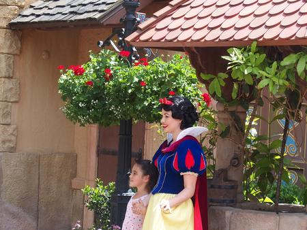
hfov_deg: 19.6
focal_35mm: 100
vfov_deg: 14.8
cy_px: 115
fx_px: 887
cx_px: 154
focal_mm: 21.2
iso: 100
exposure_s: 1/320
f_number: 3.5
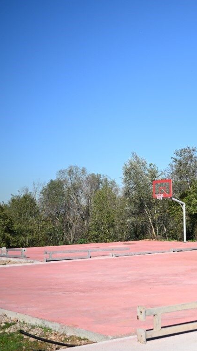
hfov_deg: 17.7
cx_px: 250
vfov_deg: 32.8
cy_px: 178
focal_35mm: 64
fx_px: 594
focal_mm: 40
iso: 400
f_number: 2.8
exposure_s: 1/8000
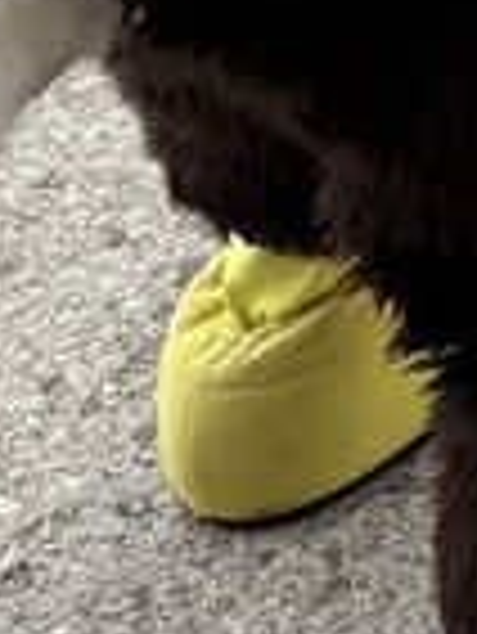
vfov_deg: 10.5
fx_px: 3192
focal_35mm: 174
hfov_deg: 7.6
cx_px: 1346
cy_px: -607
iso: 200
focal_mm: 6.76
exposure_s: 1/105
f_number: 1.78
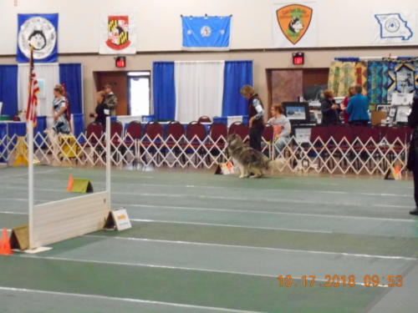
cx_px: 209
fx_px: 930
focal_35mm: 77
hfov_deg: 25.3
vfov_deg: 19.1
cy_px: 156
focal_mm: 13.8
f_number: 5.5
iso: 1600
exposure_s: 1/20
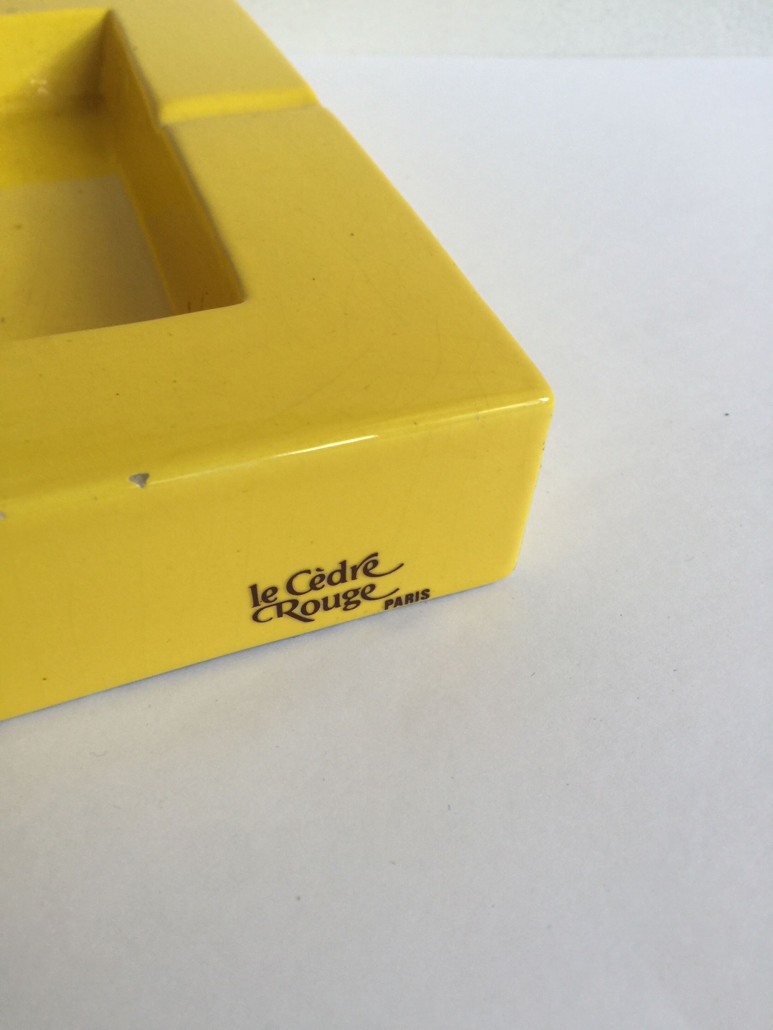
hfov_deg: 48.2
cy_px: 515
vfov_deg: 61.7
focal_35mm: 29
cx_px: 386
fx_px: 863
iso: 40
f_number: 2.2
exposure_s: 1/33
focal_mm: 4.15
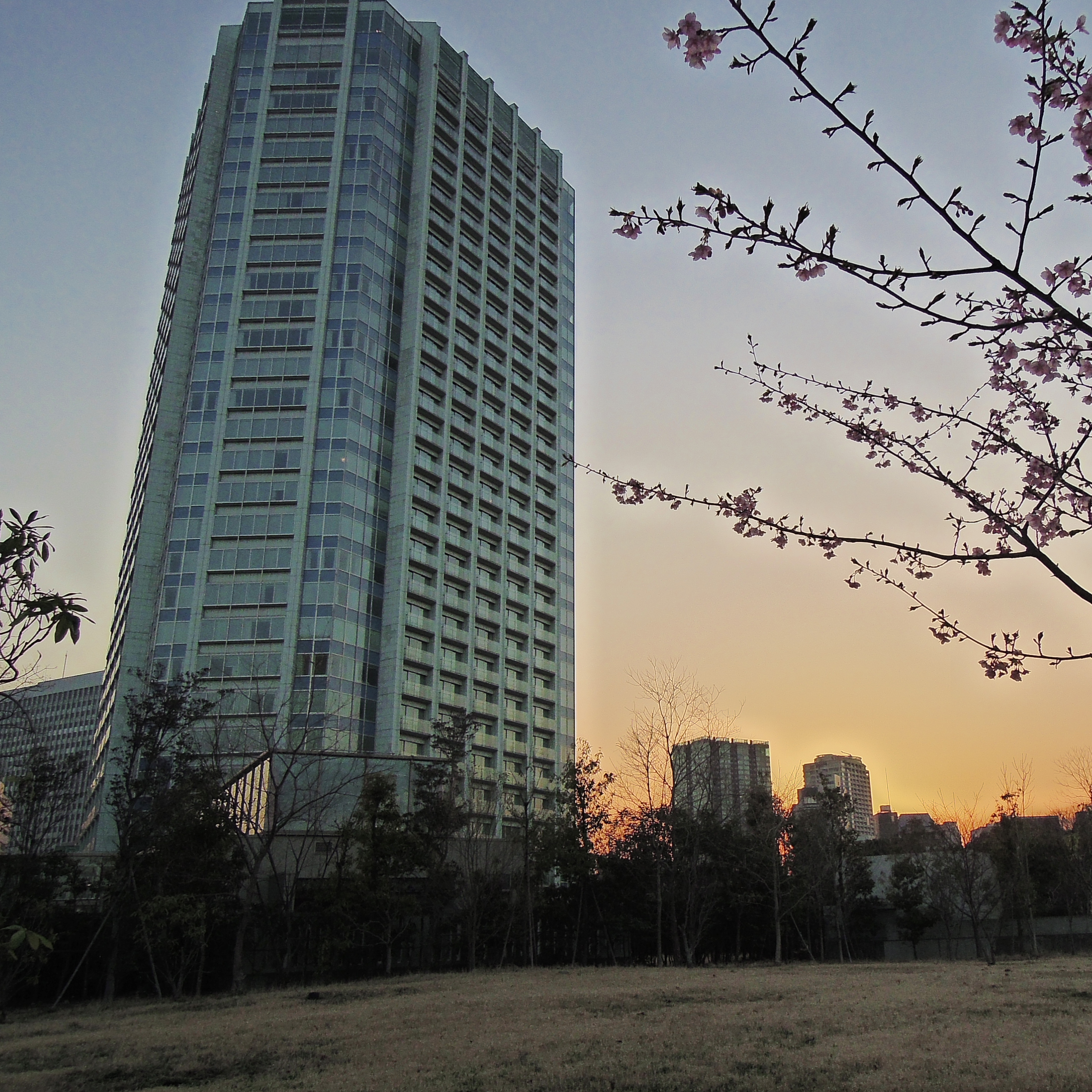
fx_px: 1035
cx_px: 676
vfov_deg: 55.6
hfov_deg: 55.0
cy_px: 533
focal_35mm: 29
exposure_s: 1/1250
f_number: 2.8
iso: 160
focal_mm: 4.3
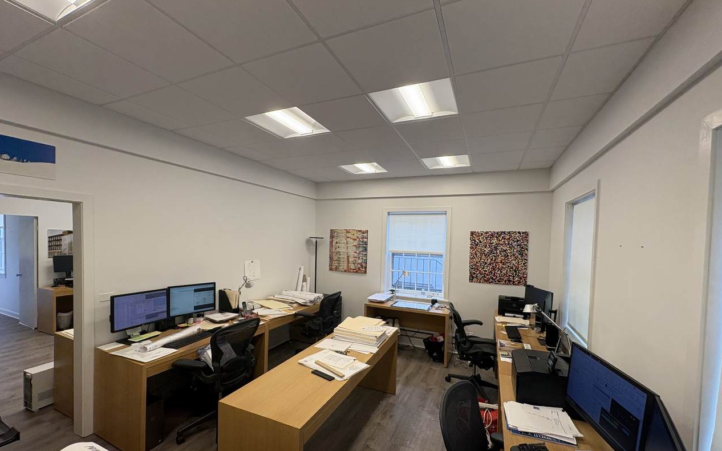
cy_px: 248
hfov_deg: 101.5
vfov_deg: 74.6
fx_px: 295
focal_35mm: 15
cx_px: 359
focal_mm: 2.22
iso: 50
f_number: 2.2
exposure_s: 1/120
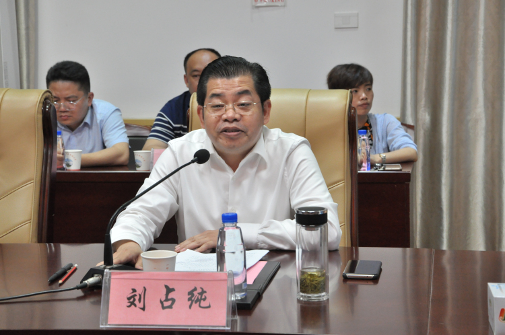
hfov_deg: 23.4
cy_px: 168
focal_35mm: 87
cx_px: 252
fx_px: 1219
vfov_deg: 15.7
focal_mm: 58
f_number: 8
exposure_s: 1/40
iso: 1600
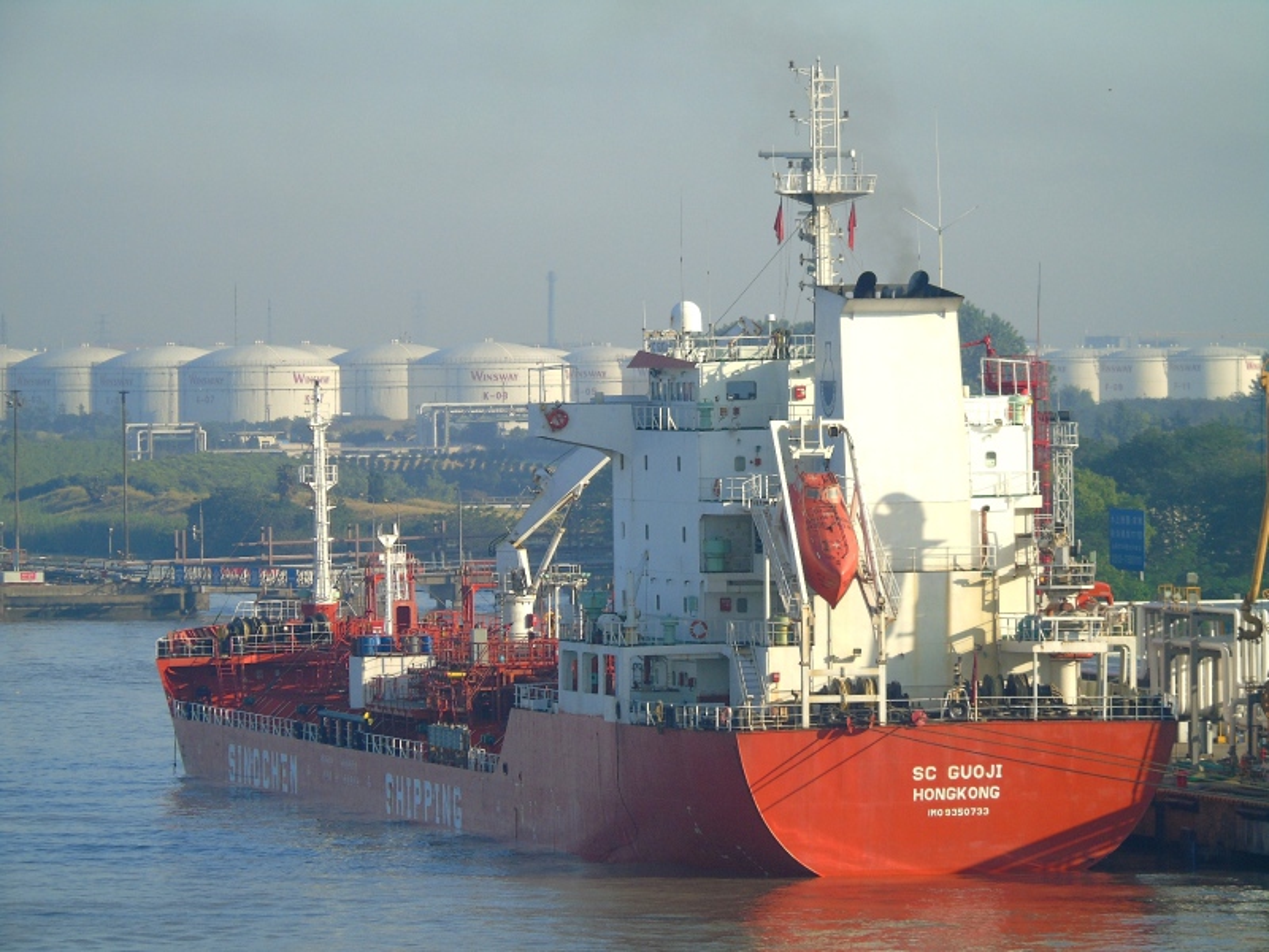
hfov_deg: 7.1
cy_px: 476
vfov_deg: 5.3
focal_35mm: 278
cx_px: 634
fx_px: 10191
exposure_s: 1/320
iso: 80
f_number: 4.9
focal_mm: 50
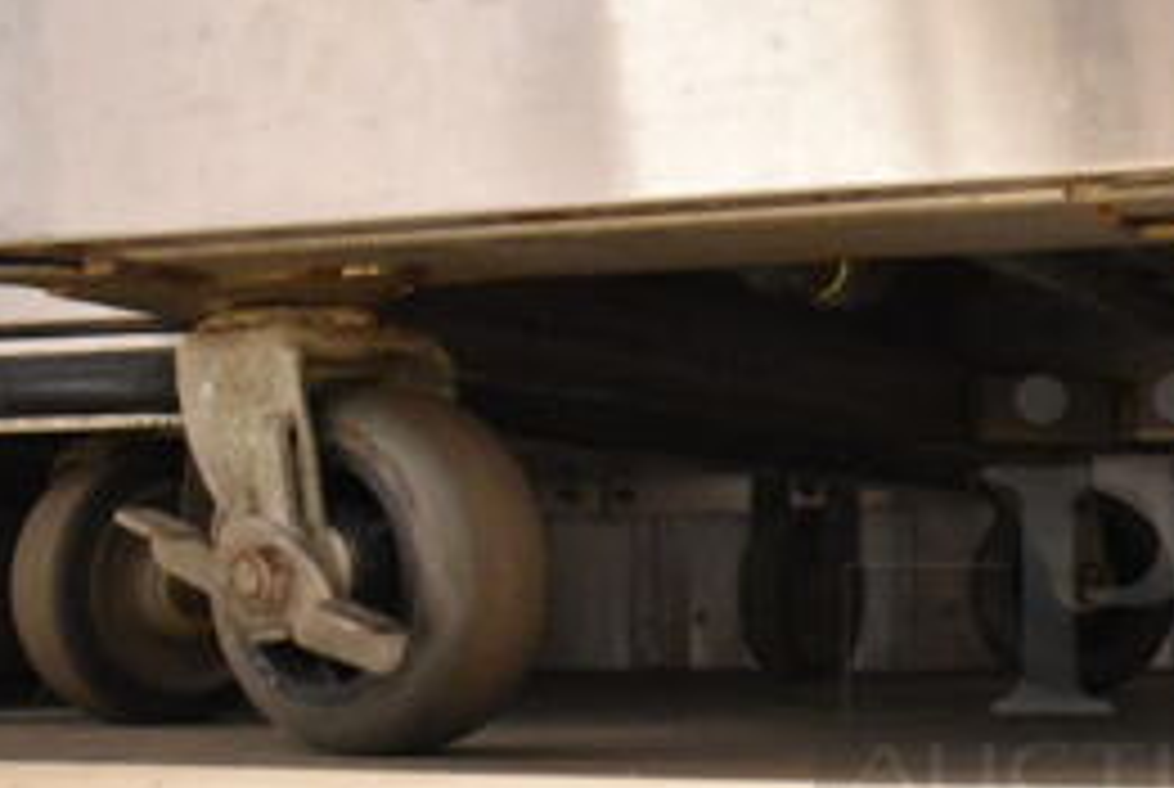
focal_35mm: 70
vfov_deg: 19.4
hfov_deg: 26.4
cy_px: 581
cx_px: 1318
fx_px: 2287
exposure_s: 1/125
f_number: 3.5
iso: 5600
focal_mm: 20
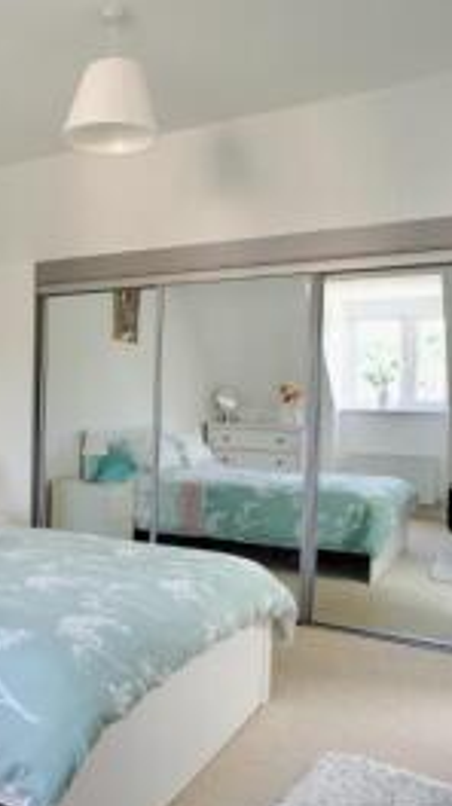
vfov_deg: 58.0
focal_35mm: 34
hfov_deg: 30.0
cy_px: 426
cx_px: -79
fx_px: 726
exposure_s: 1/160
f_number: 4
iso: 800
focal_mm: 18
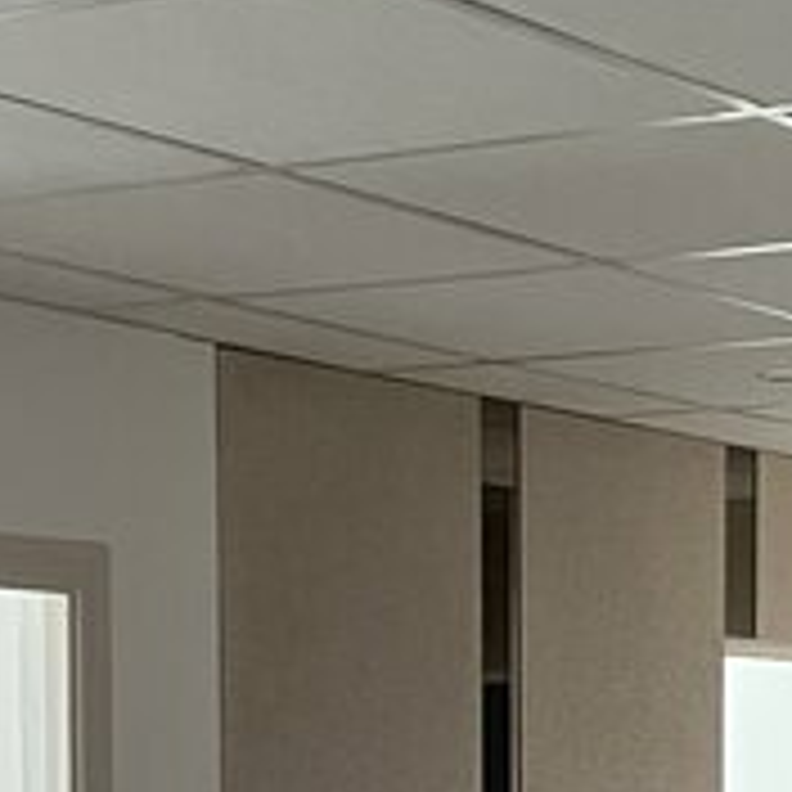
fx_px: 3236
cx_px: 814
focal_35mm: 125
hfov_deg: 13.7
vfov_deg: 13.4
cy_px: 1058
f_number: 1.6
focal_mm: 5.1
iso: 500
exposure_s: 1/60
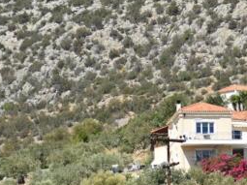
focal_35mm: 363
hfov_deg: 5.5
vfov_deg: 4.1
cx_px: 216
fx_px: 2588
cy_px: 132
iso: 200
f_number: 7.1
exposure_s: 1/800
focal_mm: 135
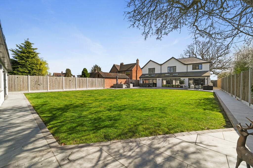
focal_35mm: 14
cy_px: 84
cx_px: 126
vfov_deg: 81.1
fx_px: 98
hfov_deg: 104.3
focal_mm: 14
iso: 400
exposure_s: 1/100
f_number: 11
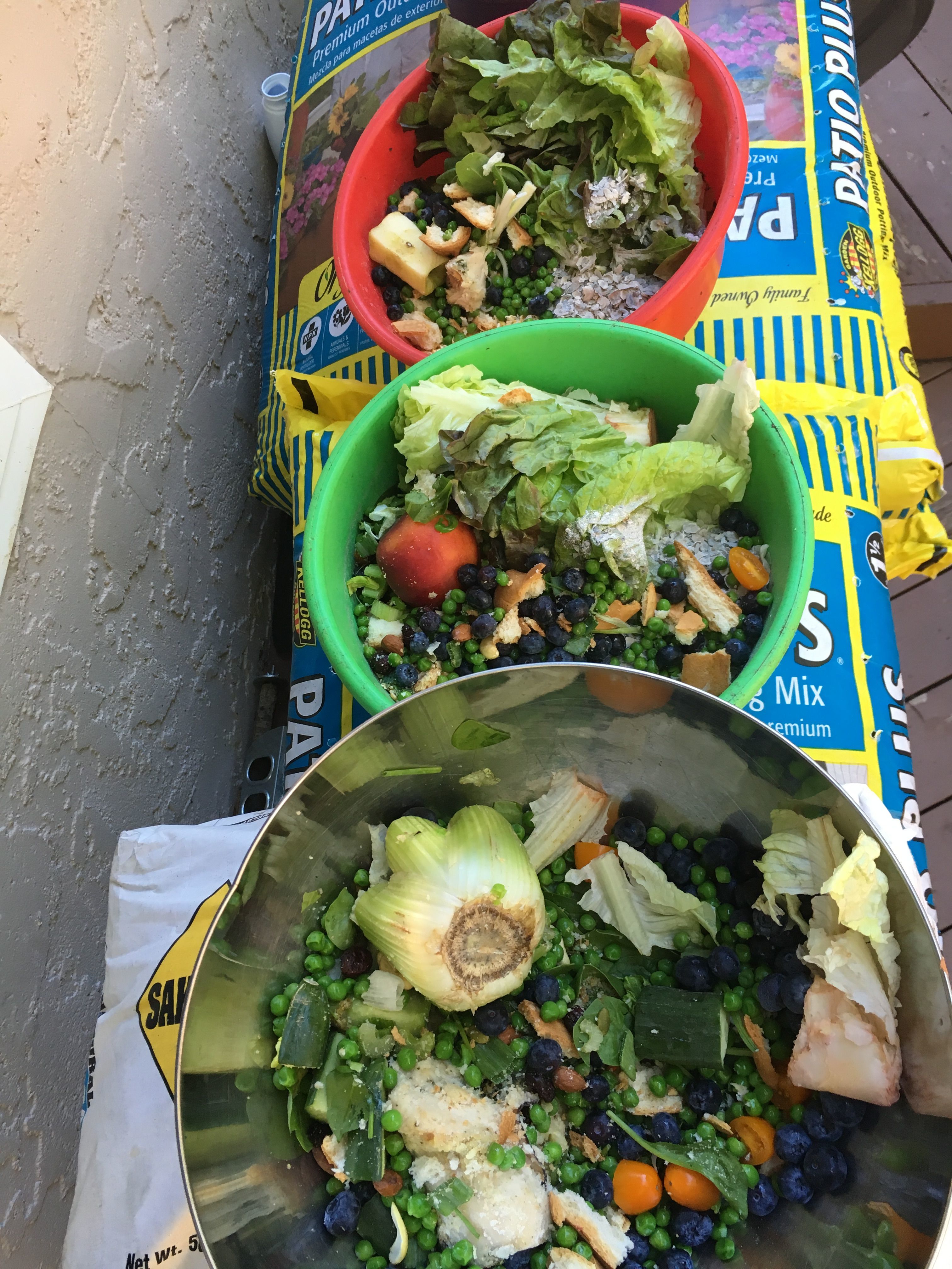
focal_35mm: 29
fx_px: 1063
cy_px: 634
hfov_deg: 48.2
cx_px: 476
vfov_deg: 61.7
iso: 32
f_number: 2.2
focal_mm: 4.15
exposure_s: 1/30
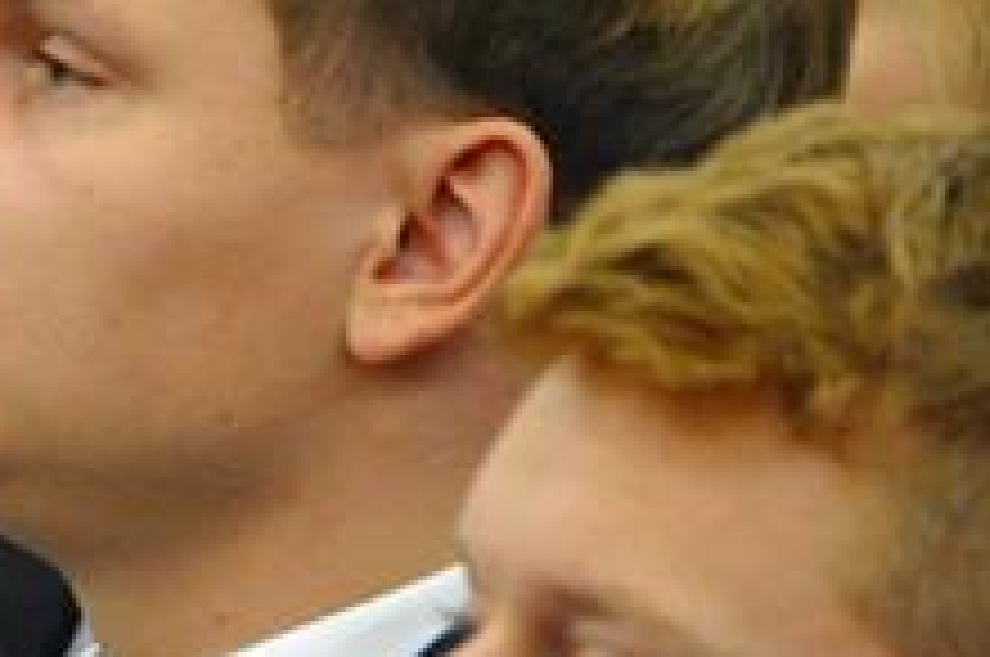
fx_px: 16693
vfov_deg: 2.3
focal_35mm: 608
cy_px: 475
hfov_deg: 3.4
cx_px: -657
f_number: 5.6
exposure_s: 1/80
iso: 2500
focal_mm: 105
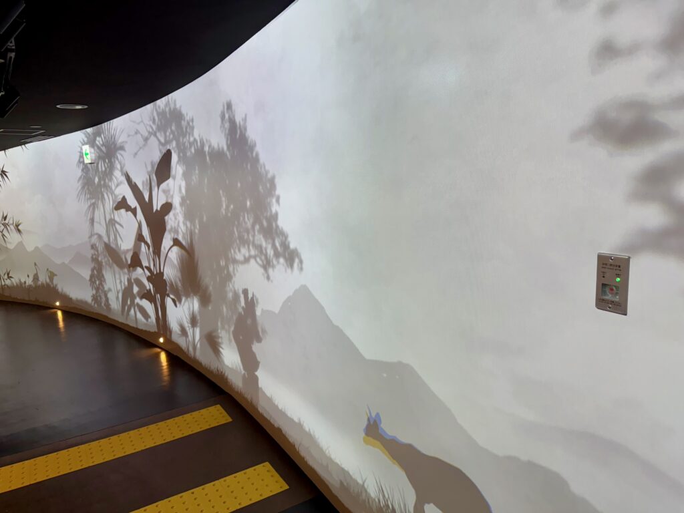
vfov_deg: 56.8
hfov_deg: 71.6
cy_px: 256
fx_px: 474
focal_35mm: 24
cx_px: 342
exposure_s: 1/120
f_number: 1.78
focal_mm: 6.76
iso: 125
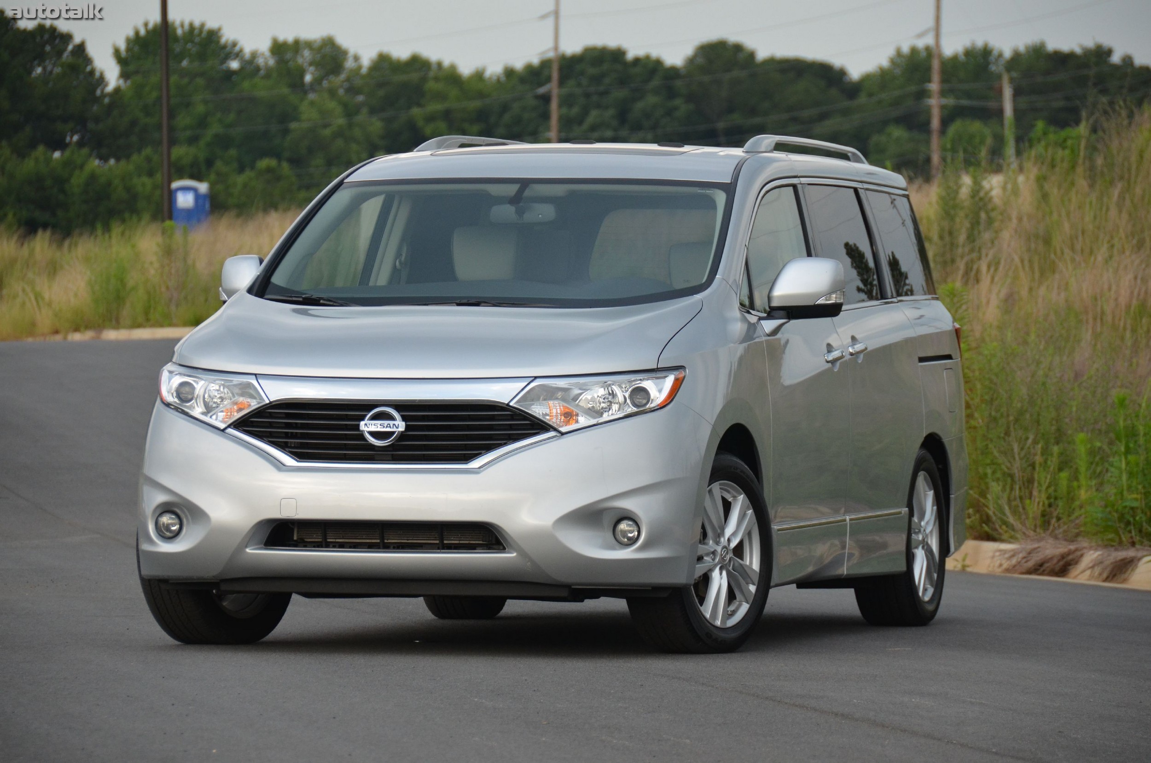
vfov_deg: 6.8
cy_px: 382
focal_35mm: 202
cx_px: 576
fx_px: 6461
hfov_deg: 10.2
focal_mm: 135
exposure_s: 1/800
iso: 800
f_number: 5.6
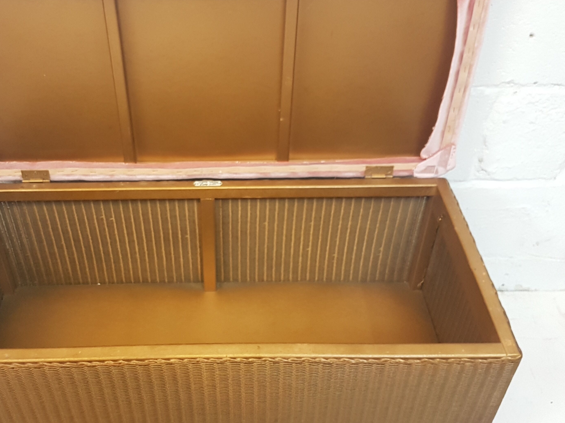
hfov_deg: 48.6
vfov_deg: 37.6
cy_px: 183
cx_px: 215
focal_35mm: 38
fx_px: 620
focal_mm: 4.2
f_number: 1.7
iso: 320
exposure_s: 1/50
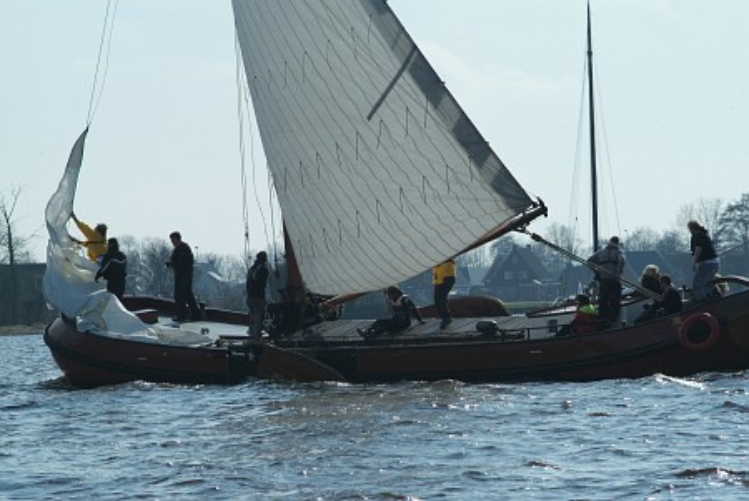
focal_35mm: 203
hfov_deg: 10.1
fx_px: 4228
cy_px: 250
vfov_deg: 6.8
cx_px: 374
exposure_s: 1/2000
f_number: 9.5
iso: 400
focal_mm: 135
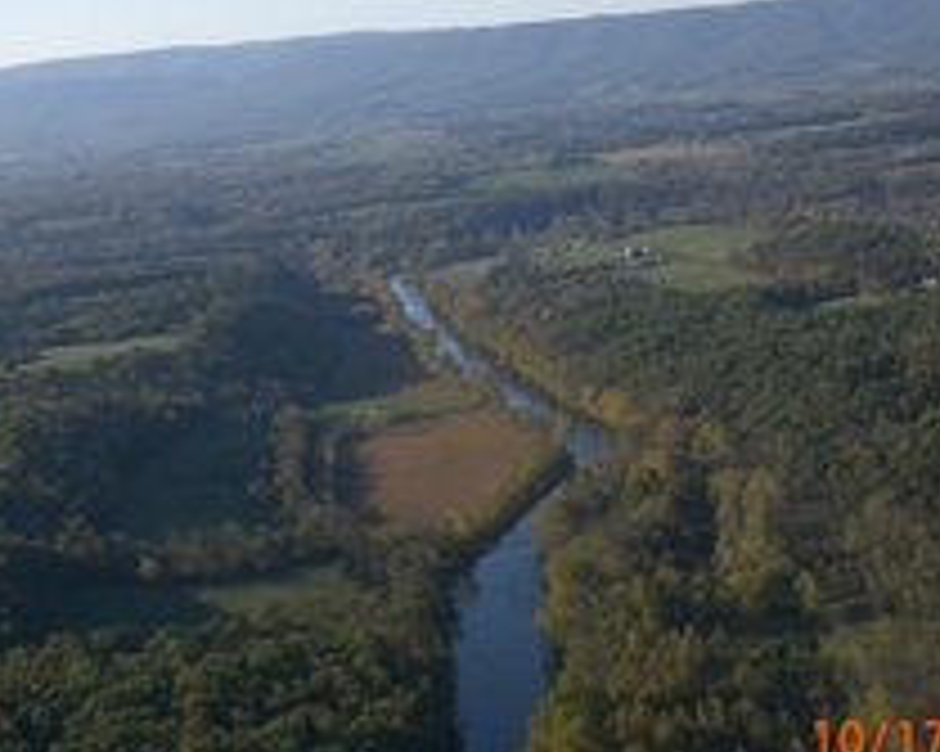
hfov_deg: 26.8
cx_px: 495
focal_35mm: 71
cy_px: 203
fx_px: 1974
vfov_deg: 21.4
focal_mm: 6.3
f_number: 4.4
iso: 50
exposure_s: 1/400
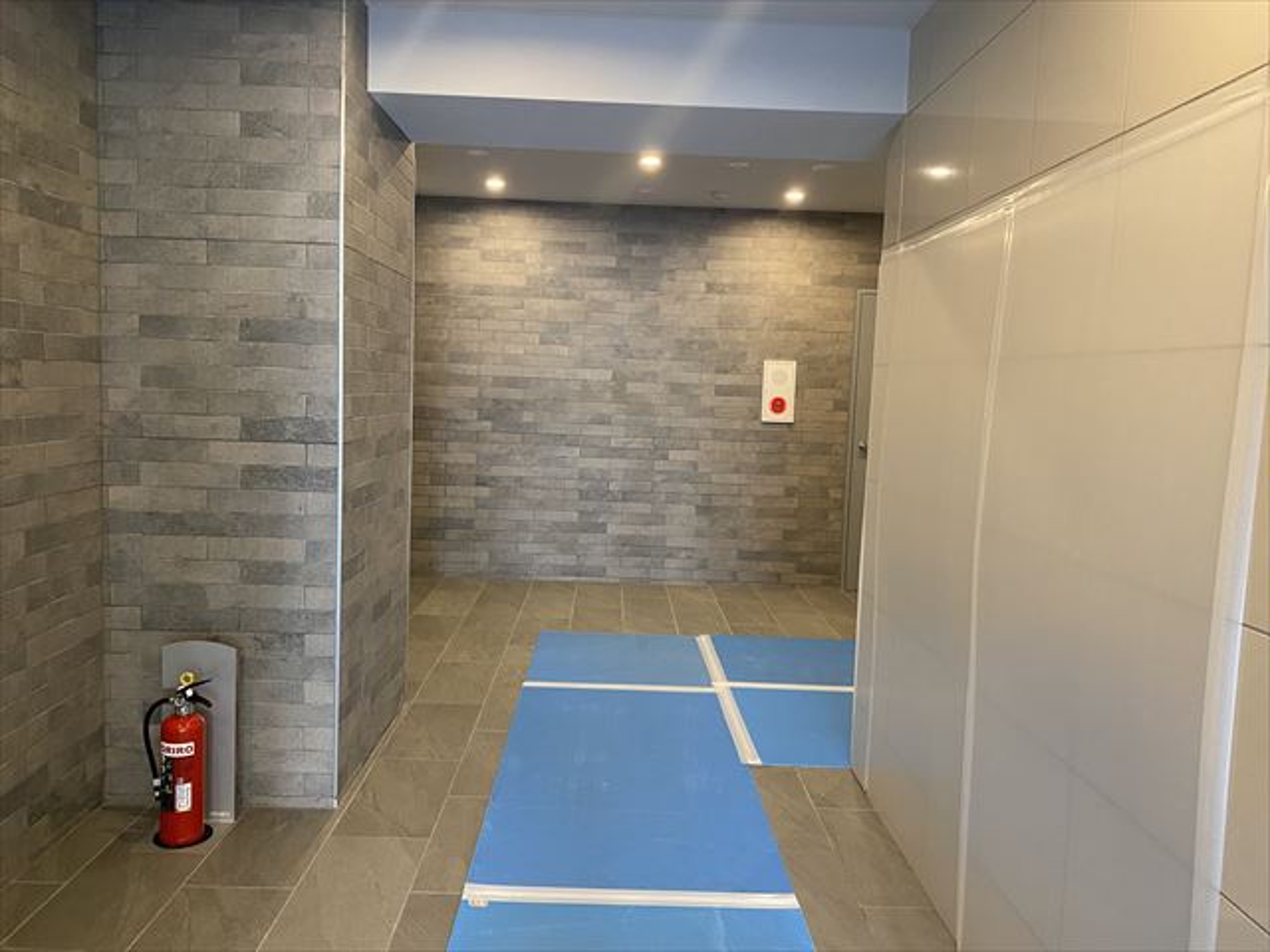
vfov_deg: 53.1
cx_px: 635
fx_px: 954
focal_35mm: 26
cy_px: 476
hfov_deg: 67.3
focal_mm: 4.25
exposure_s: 1/55
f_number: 1.8
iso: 320
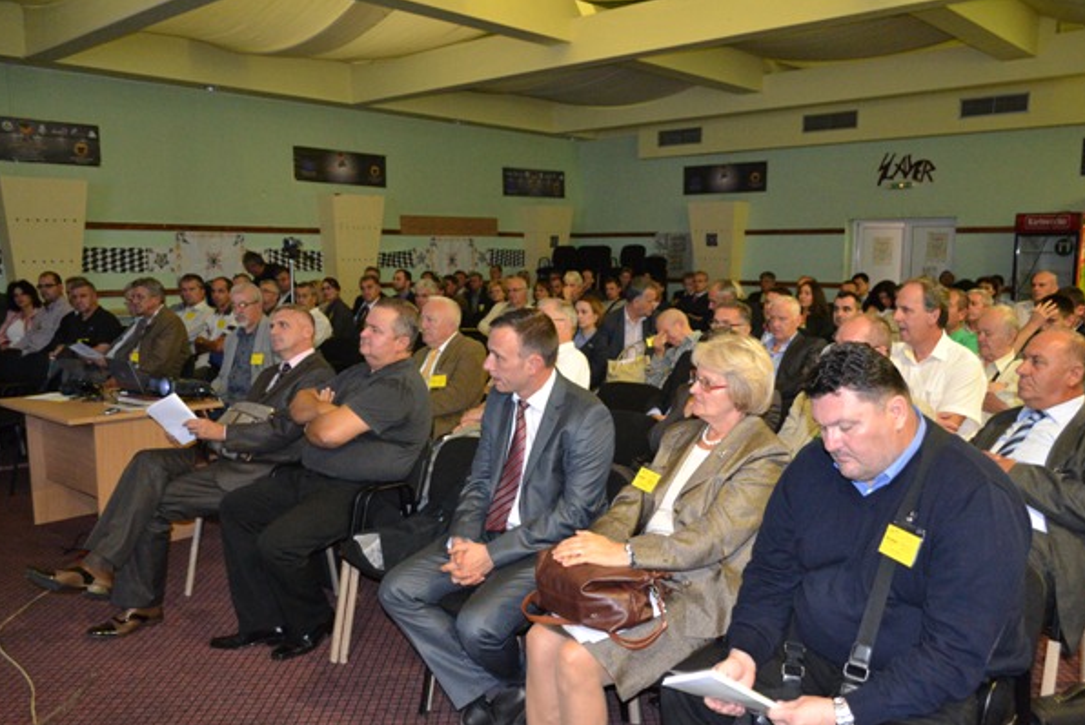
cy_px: 385
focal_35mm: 29
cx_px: 559
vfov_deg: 45.0
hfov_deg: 63.6
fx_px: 874
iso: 3200
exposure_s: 1/60
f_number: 3.5
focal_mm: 18
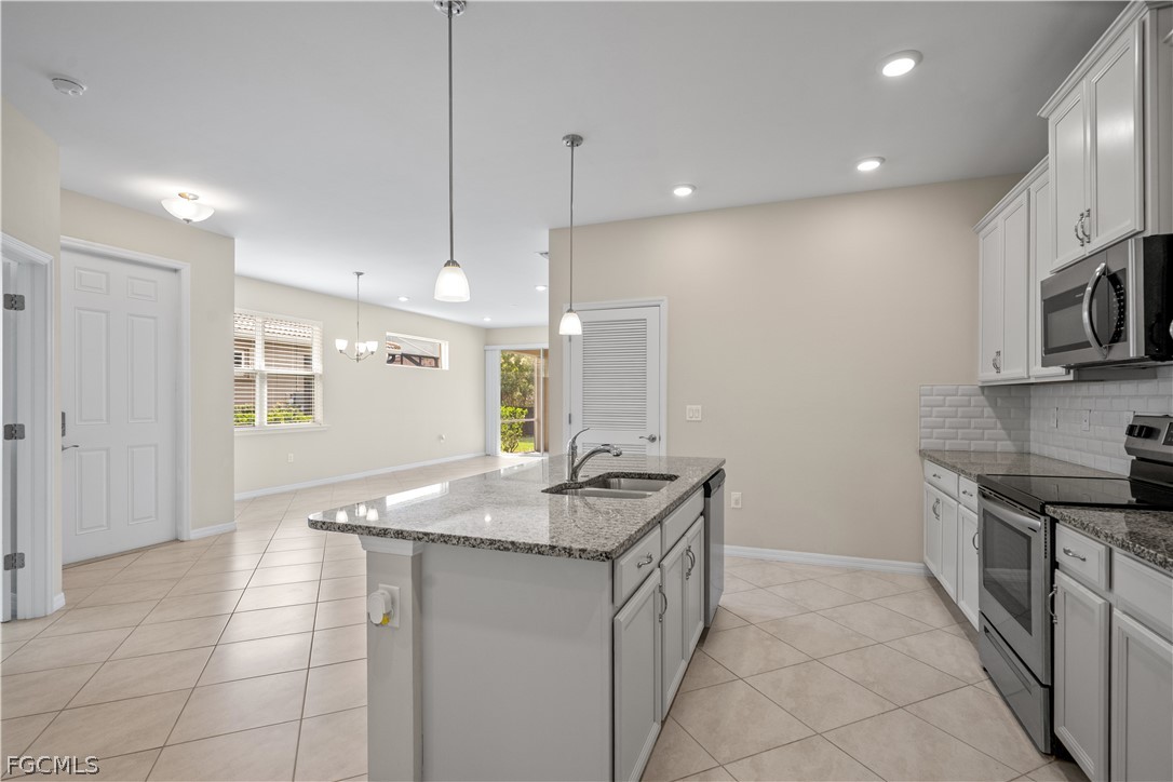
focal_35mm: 16
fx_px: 521
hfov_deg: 96.7
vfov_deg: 73.7
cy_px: 391
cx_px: 586
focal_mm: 16
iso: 400
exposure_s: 1/30
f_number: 8
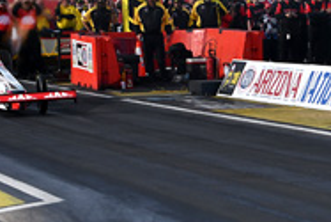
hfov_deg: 7.3
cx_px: 264
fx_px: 2586
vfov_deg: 4.9
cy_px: -5
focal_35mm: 281
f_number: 5.6
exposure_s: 1/1250
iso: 160
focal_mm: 70
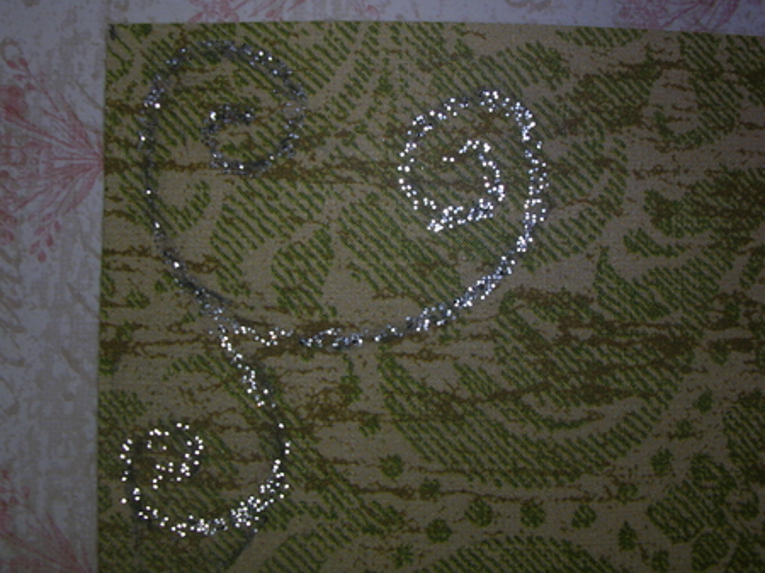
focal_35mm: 35
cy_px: 286
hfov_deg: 52.7
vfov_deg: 40.7
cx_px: 382
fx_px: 773
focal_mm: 5.8
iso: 50
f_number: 5.6
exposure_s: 1/60.1
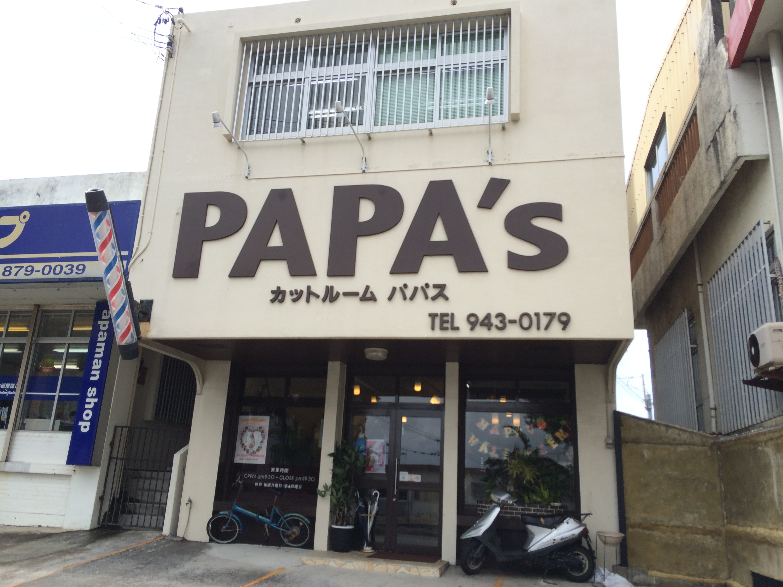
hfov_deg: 60.0
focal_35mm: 30
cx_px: 392
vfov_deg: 46.8
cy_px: 294
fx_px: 679
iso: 32
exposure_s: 1/1001
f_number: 2.2
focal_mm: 4.12
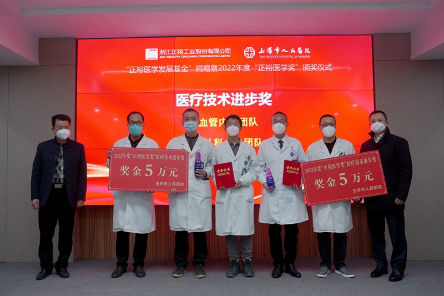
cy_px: 148
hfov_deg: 61.3
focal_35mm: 30
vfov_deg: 43.1
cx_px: 222
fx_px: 375
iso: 1600
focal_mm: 30.4
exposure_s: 1/160
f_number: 4
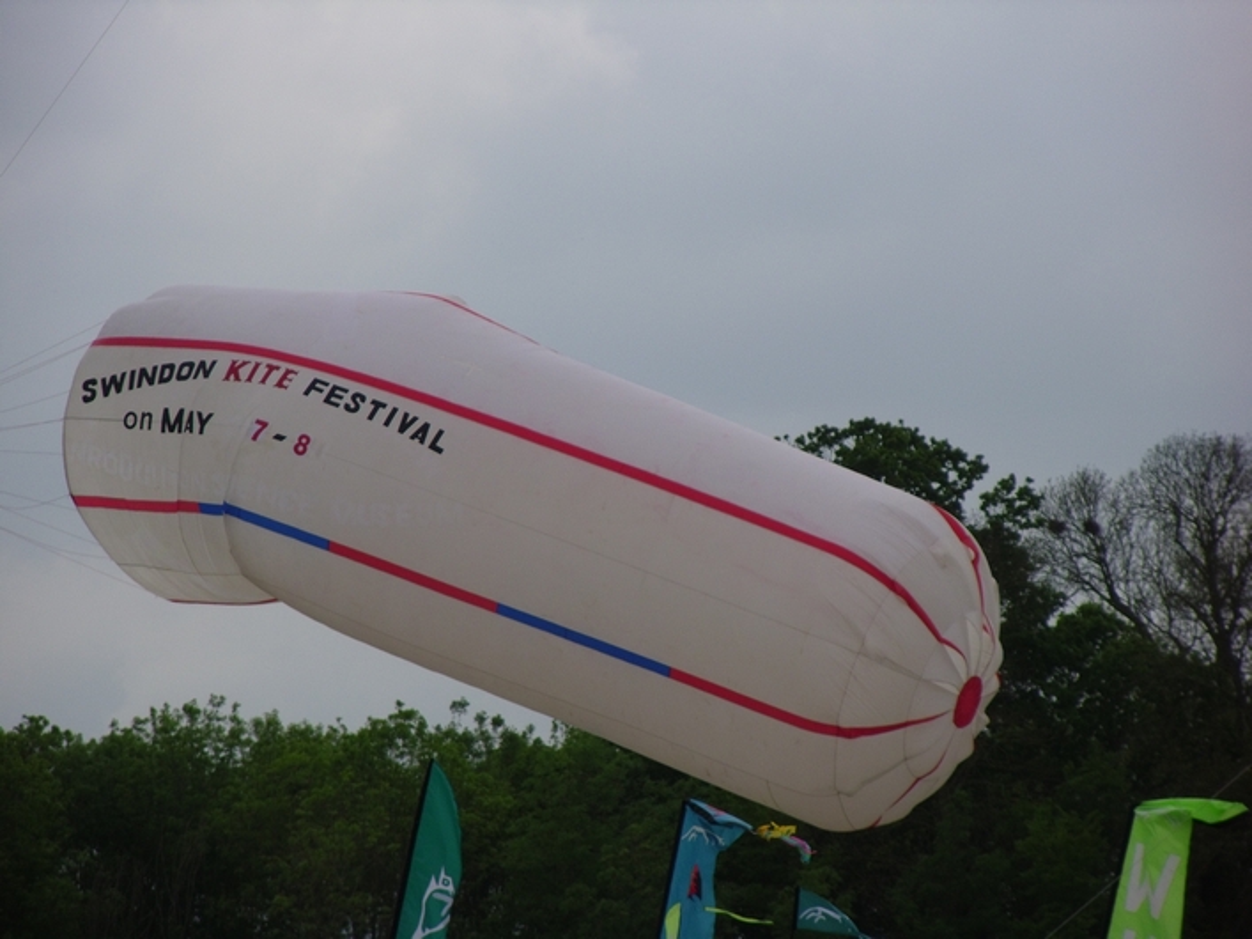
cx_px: 626
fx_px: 7847
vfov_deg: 6.8
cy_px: 470
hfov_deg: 9.1
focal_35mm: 217
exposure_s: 1/635
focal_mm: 39.2
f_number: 5.5
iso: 80
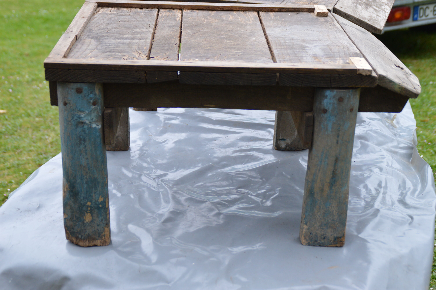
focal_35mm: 57
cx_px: 218
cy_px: 145
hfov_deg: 35.1
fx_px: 690
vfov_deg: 23.7
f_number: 4.5
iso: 400
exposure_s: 1/80
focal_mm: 38
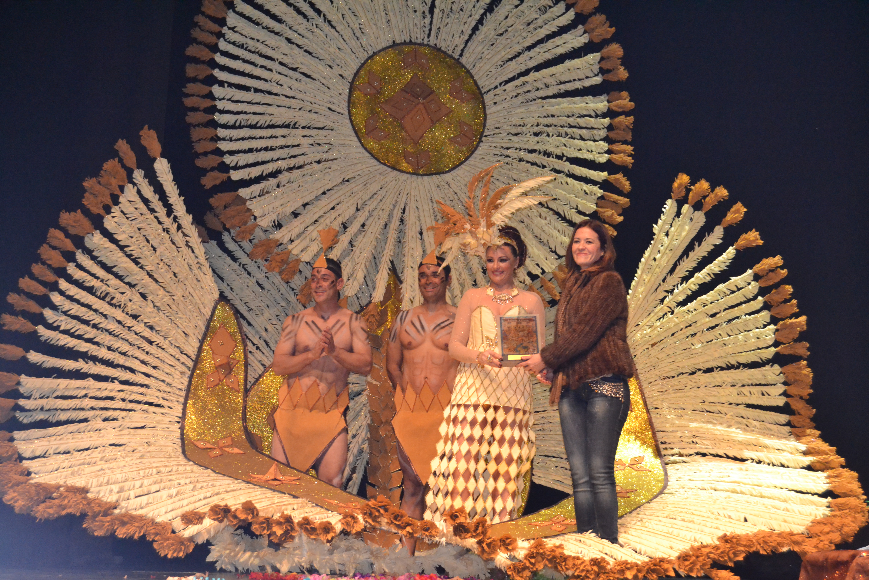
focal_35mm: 60
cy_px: 290
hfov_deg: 33.4
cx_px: 434
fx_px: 1448
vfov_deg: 22.6
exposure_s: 1/60
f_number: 5
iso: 3200
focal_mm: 40
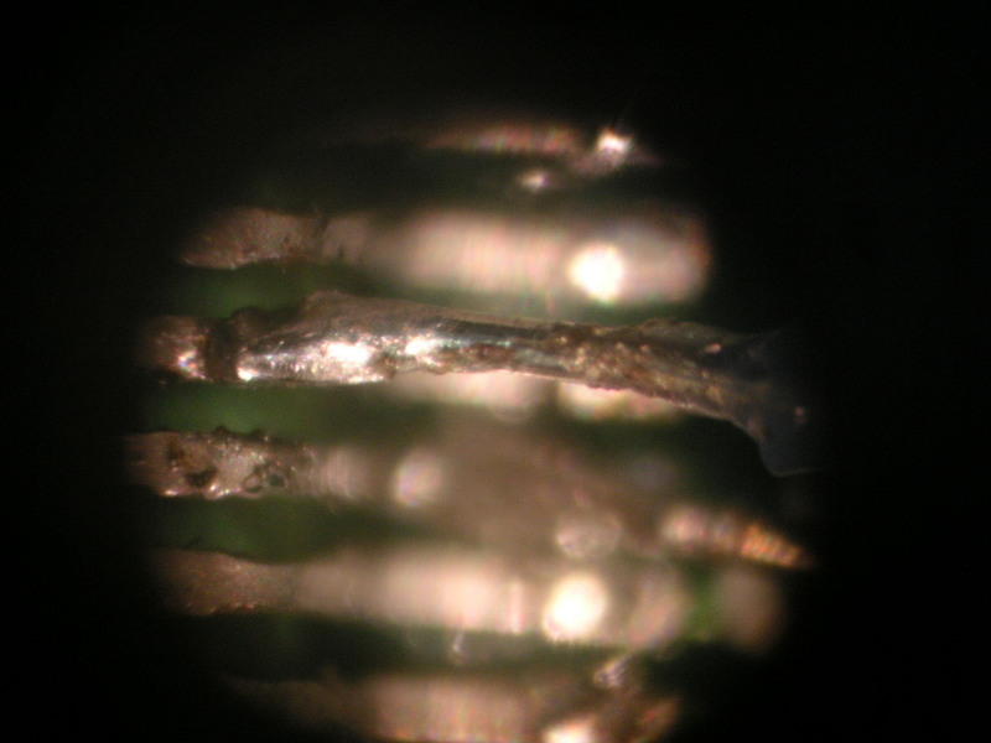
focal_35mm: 105
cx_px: 496
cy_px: 372
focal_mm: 17.1
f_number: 5
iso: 100
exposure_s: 1/4
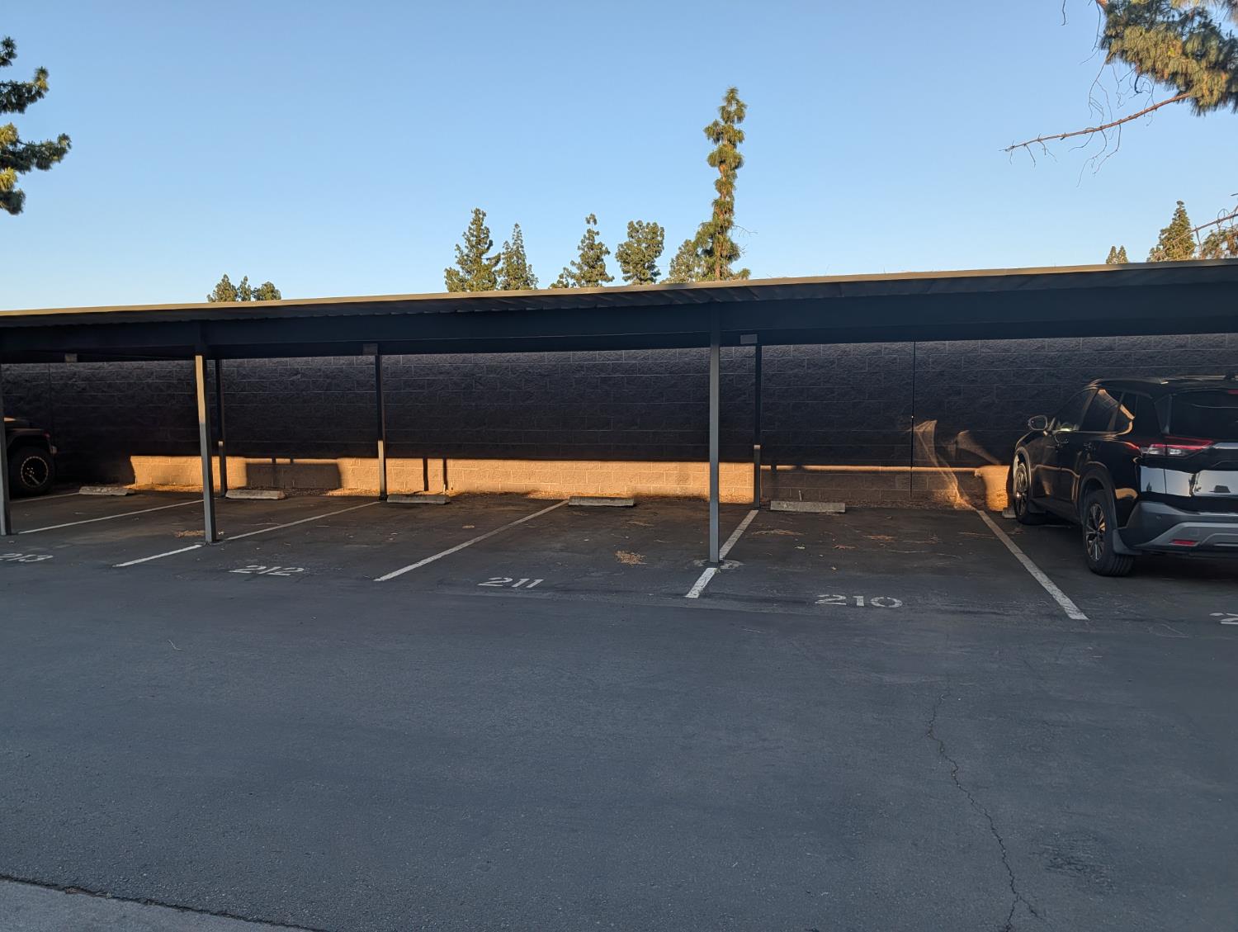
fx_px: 859
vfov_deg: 56.9
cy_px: 466
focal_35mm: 24
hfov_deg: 71.5
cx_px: 619
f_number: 1.68
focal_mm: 6.9
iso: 21
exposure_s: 1/576
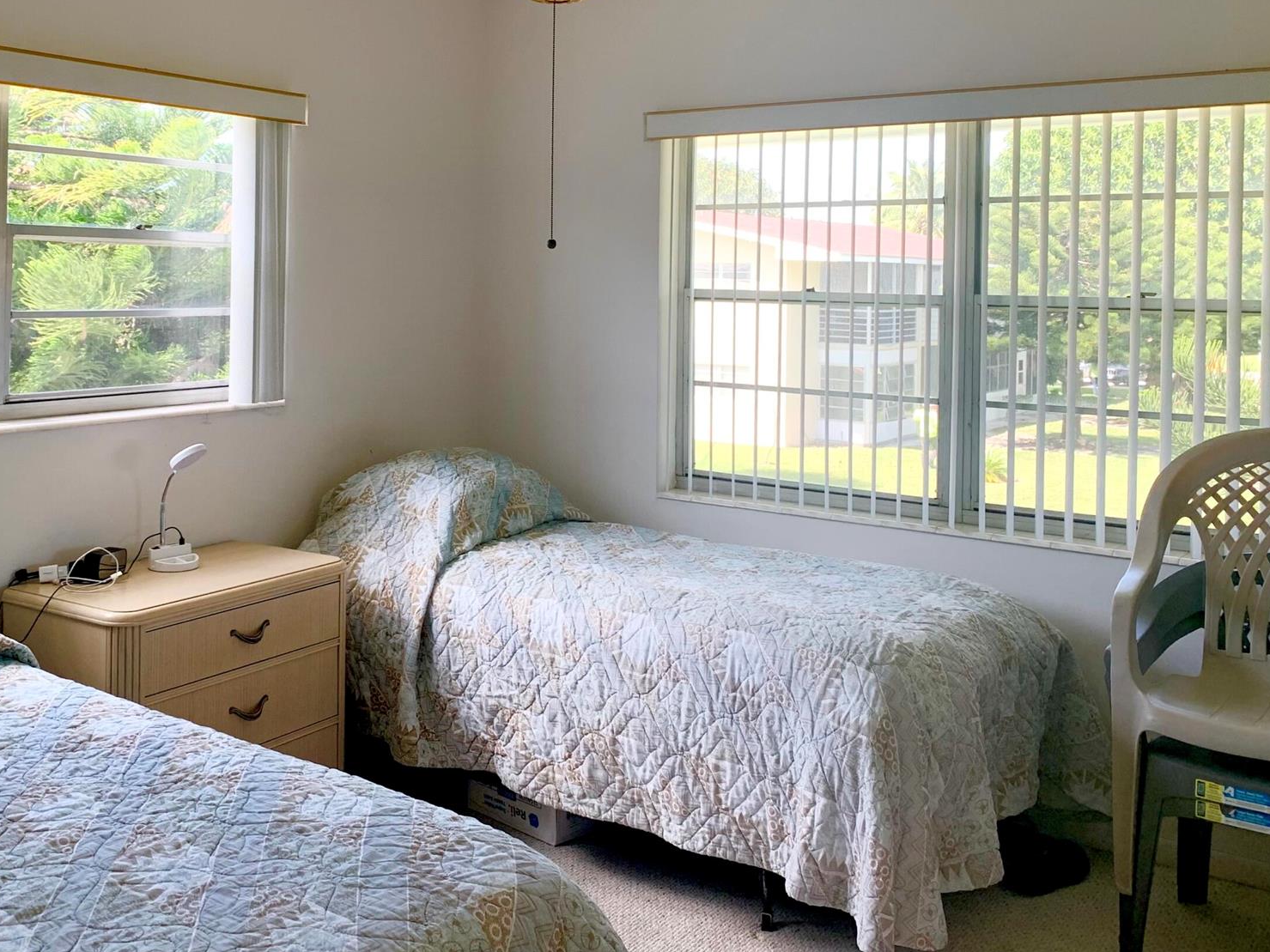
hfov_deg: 50.8
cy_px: 295
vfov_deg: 39.1
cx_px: 471
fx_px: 1321
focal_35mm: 36
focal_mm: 4.25
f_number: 1.8
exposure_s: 1/122
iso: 32
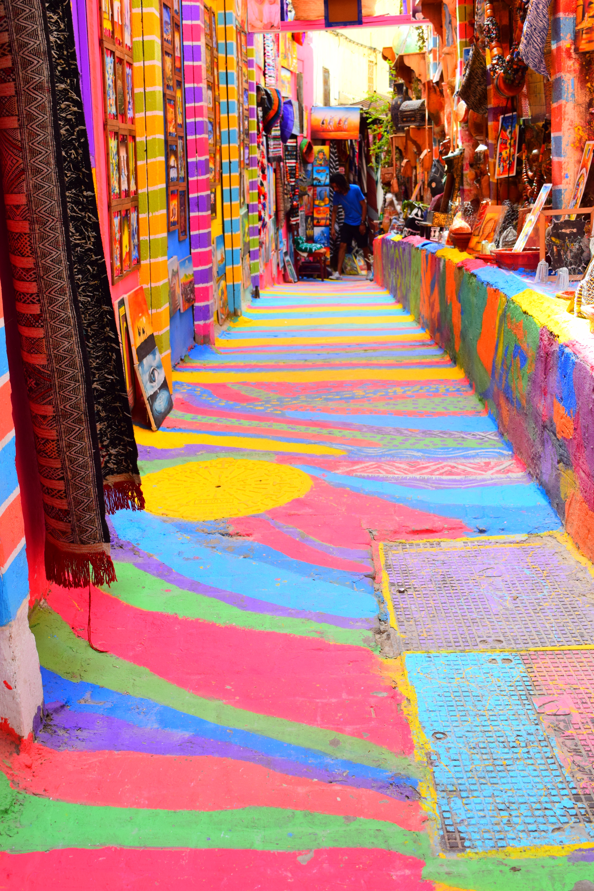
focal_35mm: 44
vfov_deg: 45.0
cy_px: 446
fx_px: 1077
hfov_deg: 30.8
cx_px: 297
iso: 400
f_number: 7.1
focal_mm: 29
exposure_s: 1/200
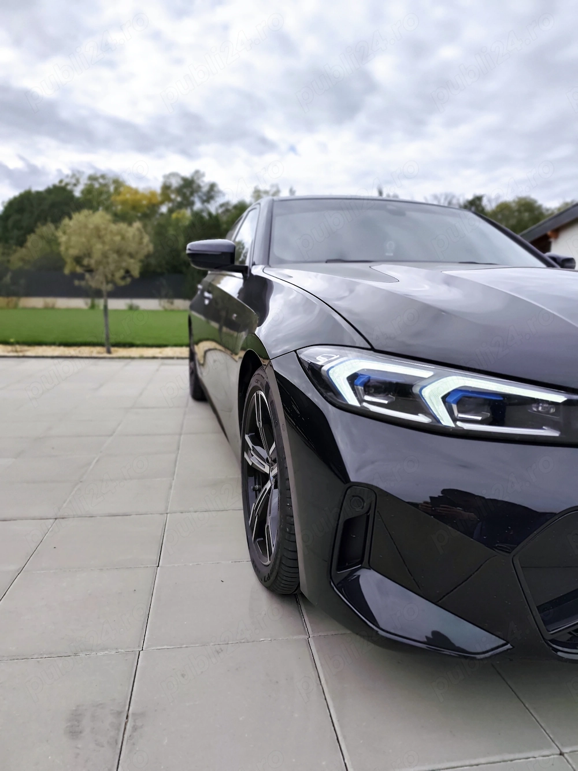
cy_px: 386
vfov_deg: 73.9
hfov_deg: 58.9
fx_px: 512
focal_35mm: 23
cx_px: 289
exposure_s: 1/1244
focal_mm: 6.19
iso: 50
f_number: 1.65
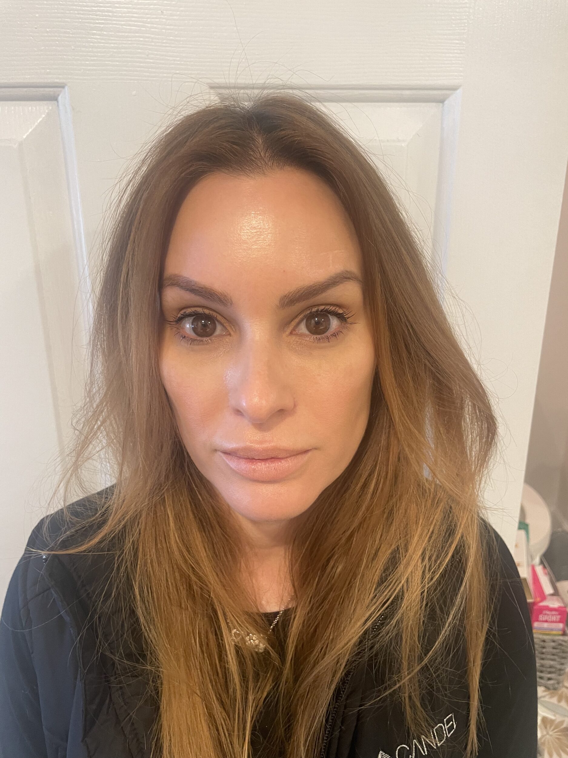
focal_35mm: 26
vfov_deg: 67.3
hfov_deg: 53.1
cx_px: 284
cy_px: 379
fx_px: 569
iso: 160
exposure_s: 1/60
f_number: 1.6
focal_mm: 4.2
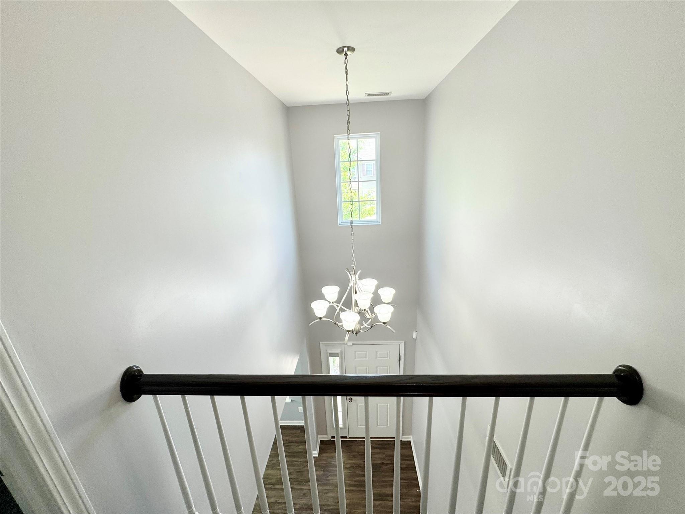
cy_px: 257
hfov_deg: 102.1
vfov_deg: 85.7
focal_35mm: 14
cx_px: 342
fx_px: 277
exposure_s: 1/120
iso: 80
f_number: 2.2
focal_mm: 2.22
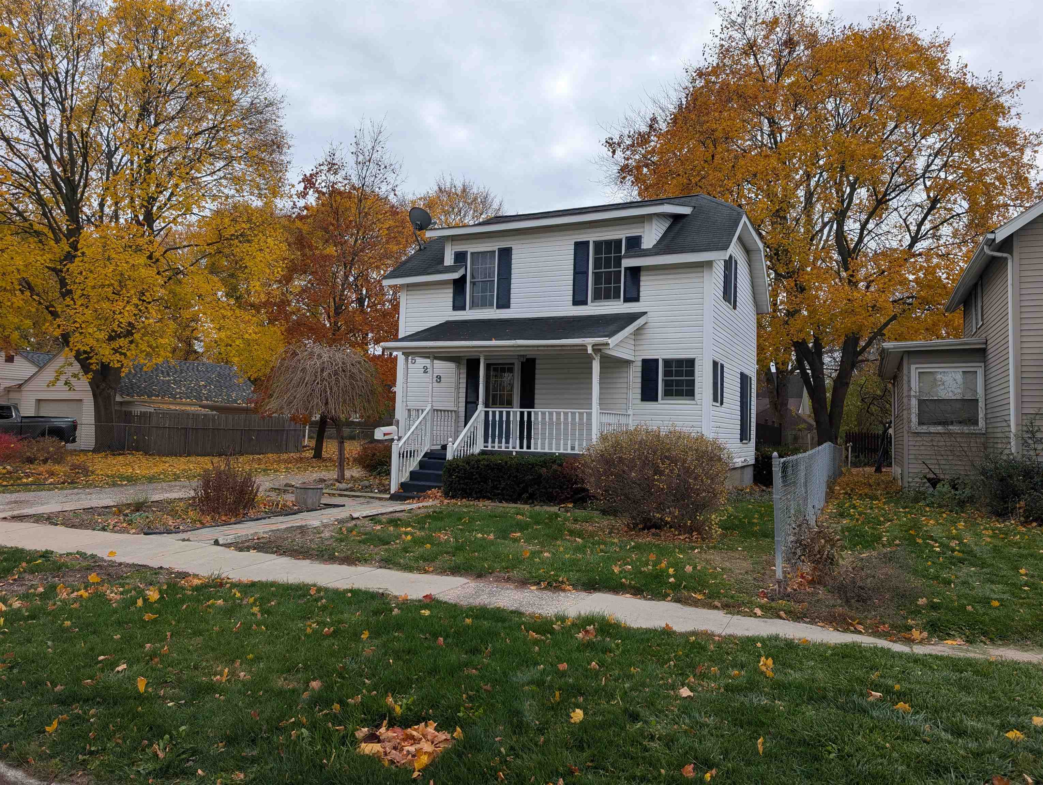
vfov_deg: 56.9
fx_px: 724
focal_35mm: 24
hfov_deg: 71.5
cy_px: 392
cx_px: 522
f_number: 1.68
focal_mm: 6.9
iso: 21
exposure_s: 1/693
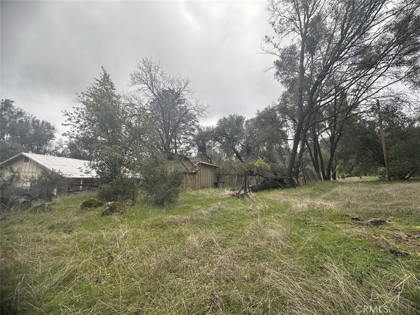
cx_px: 210
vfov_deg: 85.7
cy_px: 158
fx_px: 170
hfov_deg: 102.1
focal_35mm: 14
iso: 40
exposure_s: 1/185
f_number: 2.2
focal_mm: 2.22
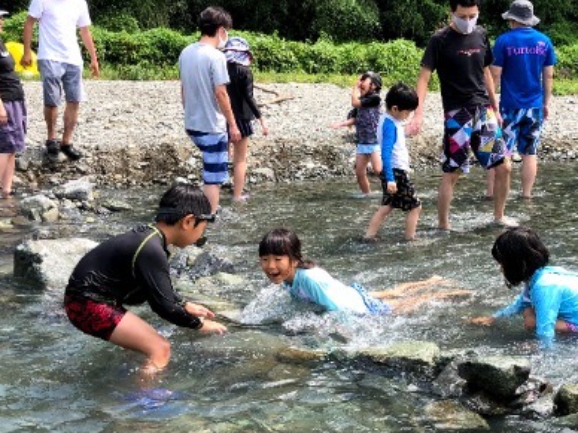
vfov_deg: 28.0
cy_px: 232
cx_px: 399
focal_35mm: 52
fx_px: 868
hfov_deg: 36.3
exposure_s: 1/649
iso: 20
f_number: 1.8
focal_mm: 3.99
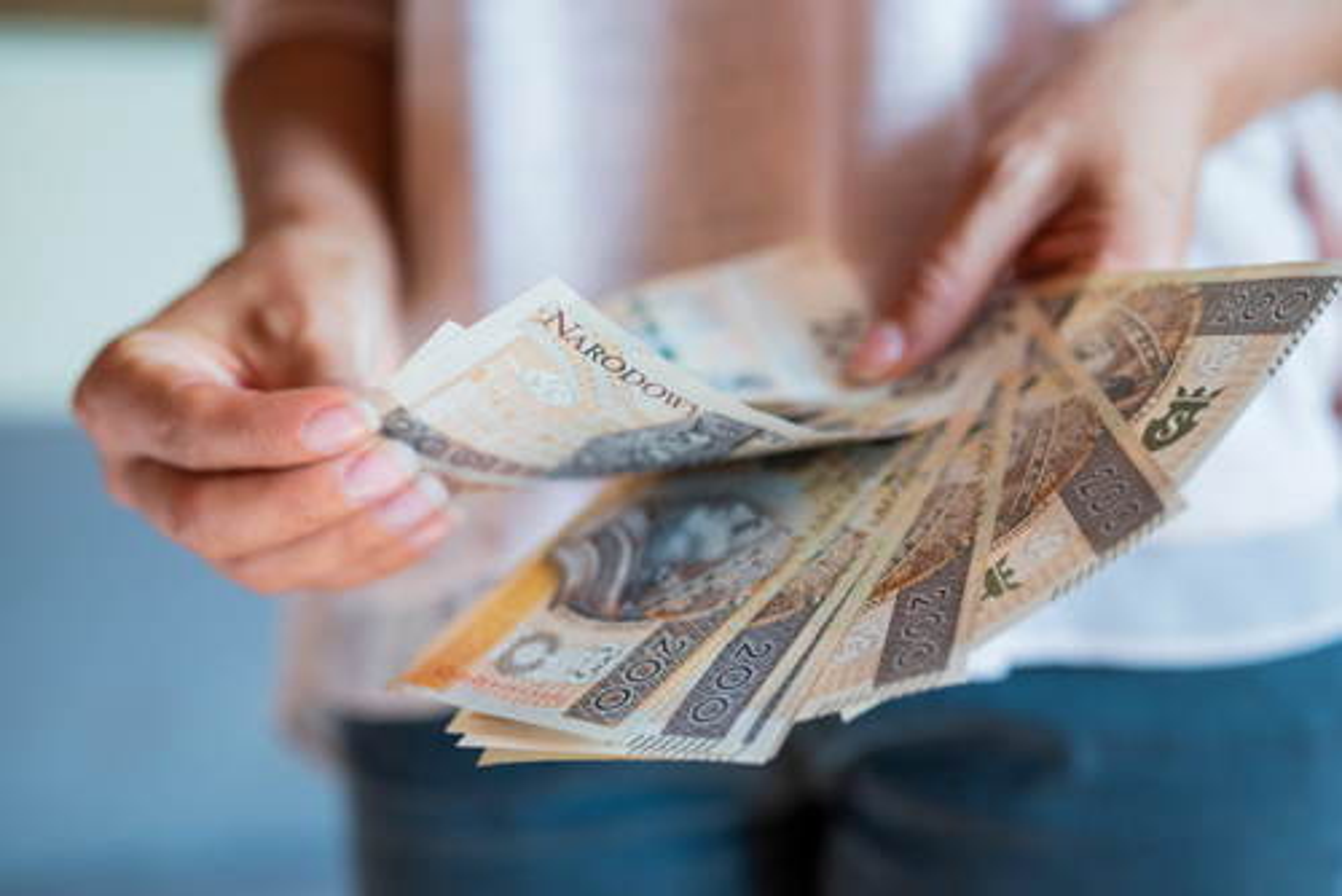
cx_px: 671
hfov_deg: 39.6
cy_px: 448
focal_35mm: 50
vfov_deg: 27.0
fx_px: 1865
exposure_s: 1/125
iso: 400
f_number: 2.8
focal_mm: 50
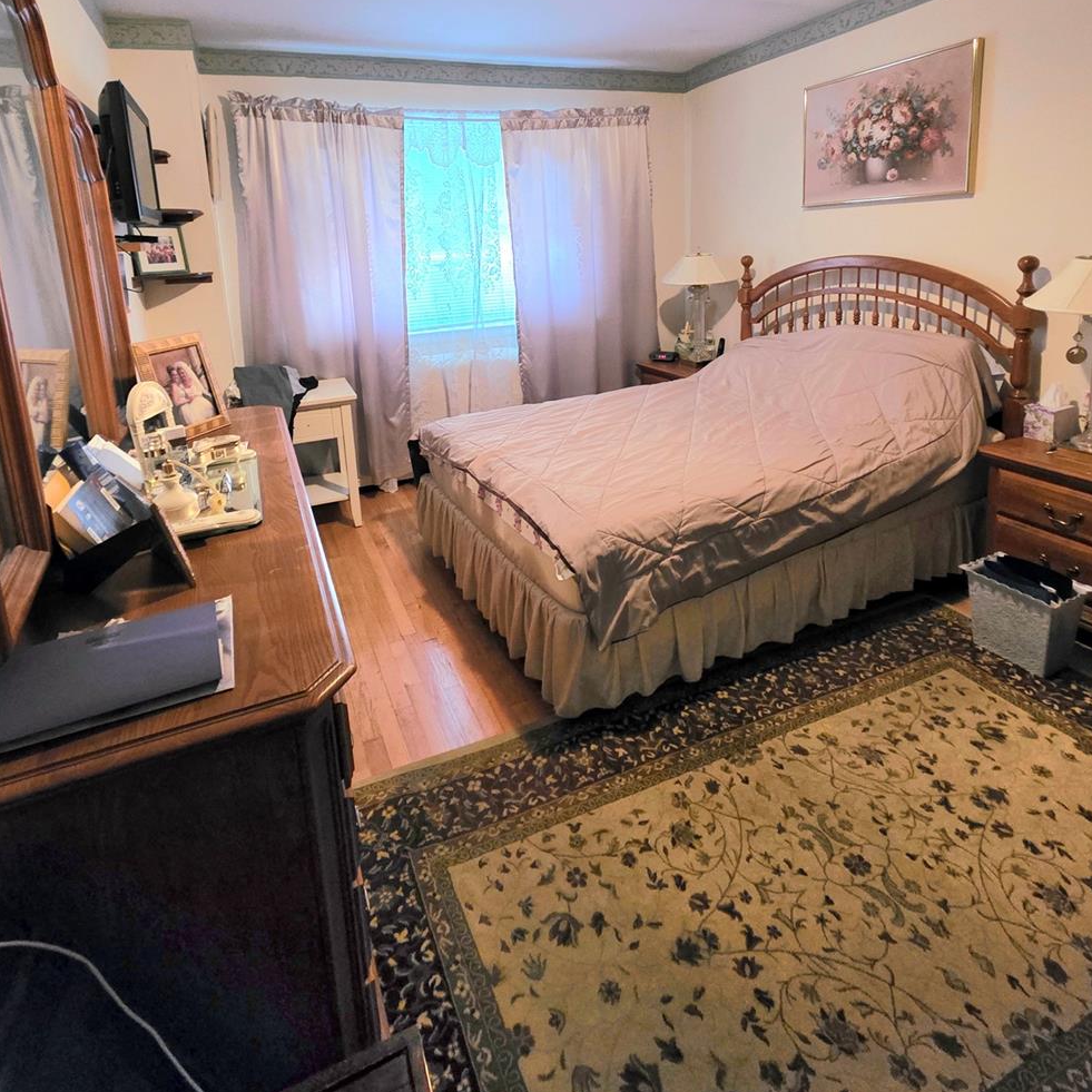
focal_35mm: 18
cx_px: 514
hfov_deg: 80.6
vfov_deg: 78.0
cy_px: 360
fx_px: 642
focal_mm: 2.2
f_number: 1.9
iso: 1000
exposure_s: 1/60.2
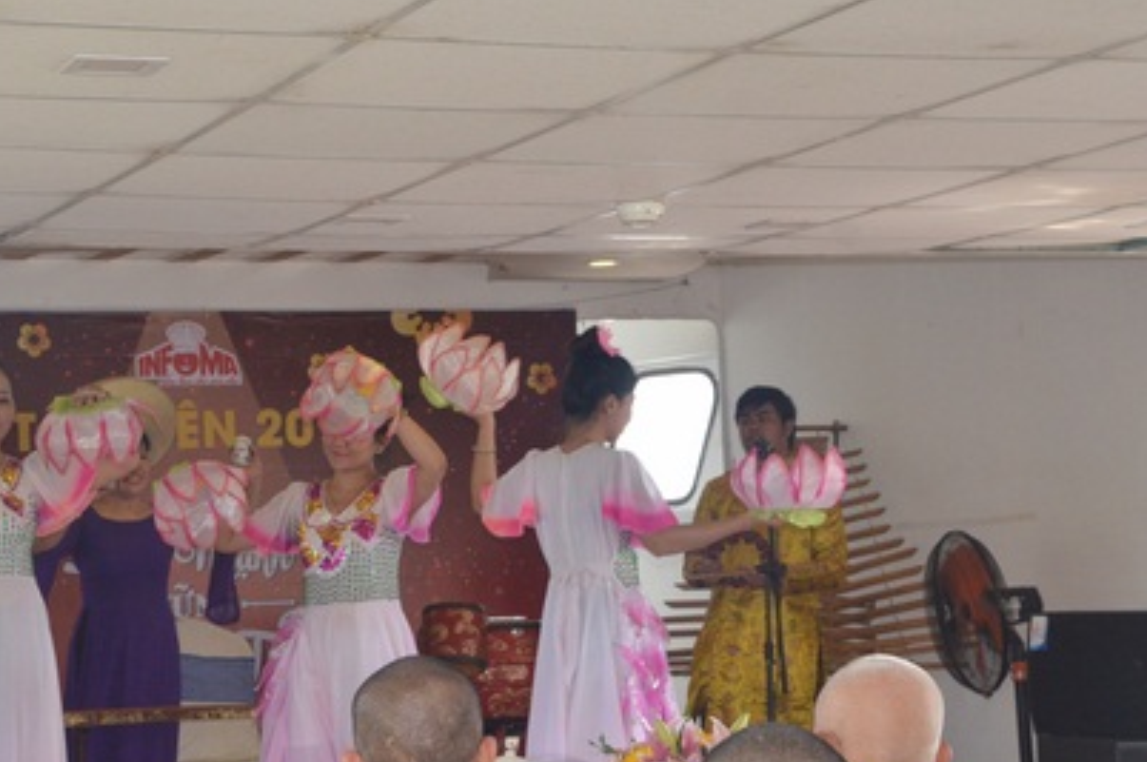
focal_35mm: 97
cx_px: 485
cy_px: 455
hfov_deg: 21.0
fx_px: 3087
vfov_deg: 14.1
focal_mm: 40
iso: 1000
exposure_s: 1/250
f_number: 9
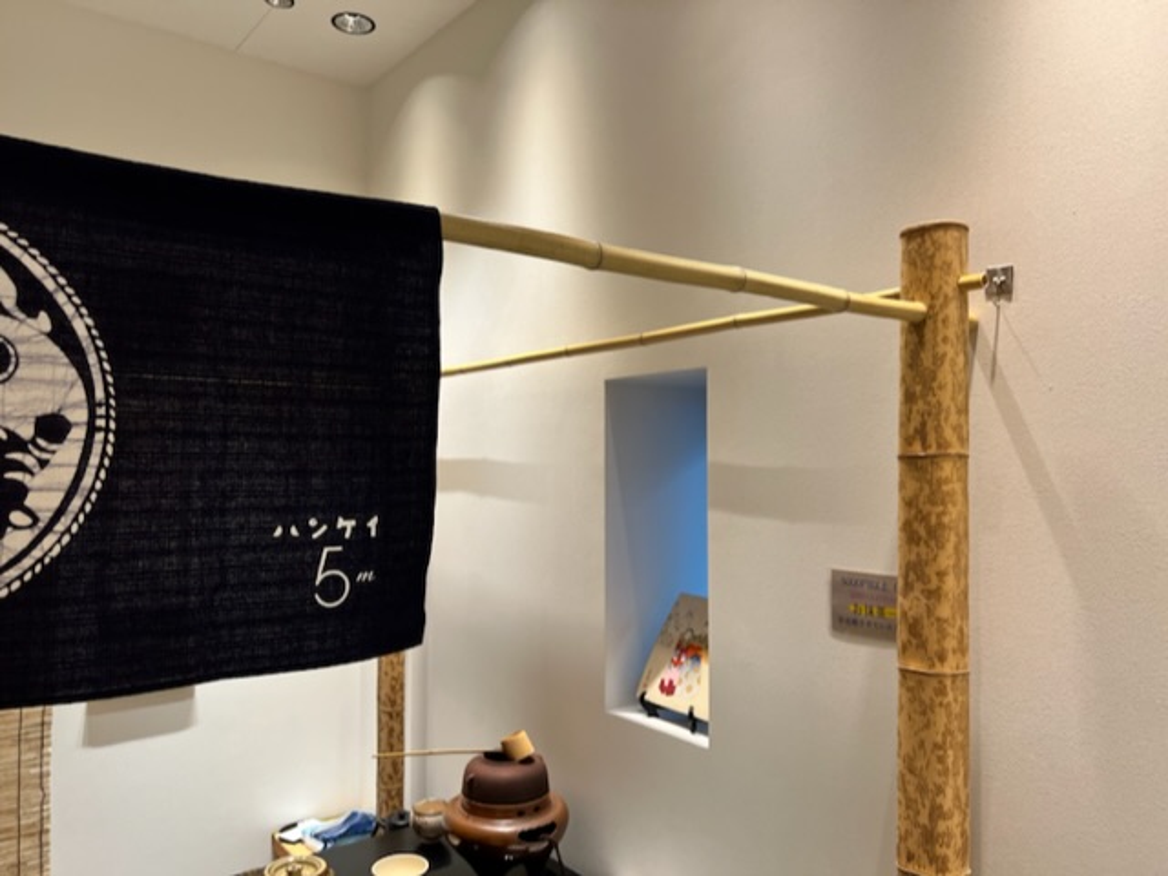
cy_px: 438
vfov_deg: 53.1
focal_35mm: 26
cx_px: 584
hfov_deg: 67.3
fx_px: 877
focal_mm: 5.7
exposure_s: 1/120
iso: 125
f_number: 1.5
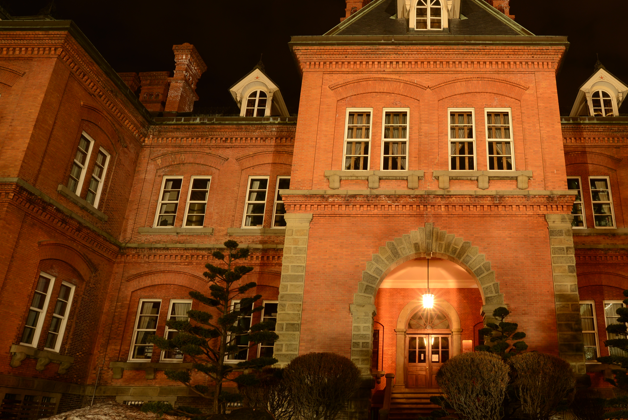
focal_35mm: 32
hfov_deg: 57.1
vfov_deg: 41.0
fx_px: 558
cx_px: 429
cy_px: 173
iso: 200
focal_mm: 20
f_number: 8
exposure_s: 3
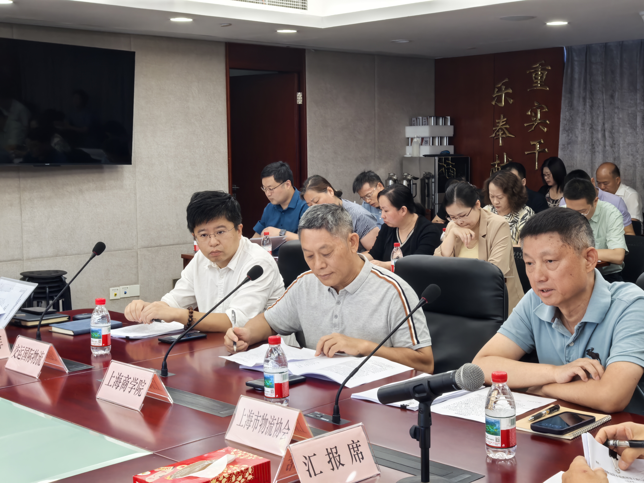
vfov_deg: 28.0
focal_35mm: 52
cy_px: 242
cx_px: 322
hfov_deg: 36.8
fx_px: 967
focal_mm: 5.75
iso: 250
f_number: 4
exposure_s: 1/50
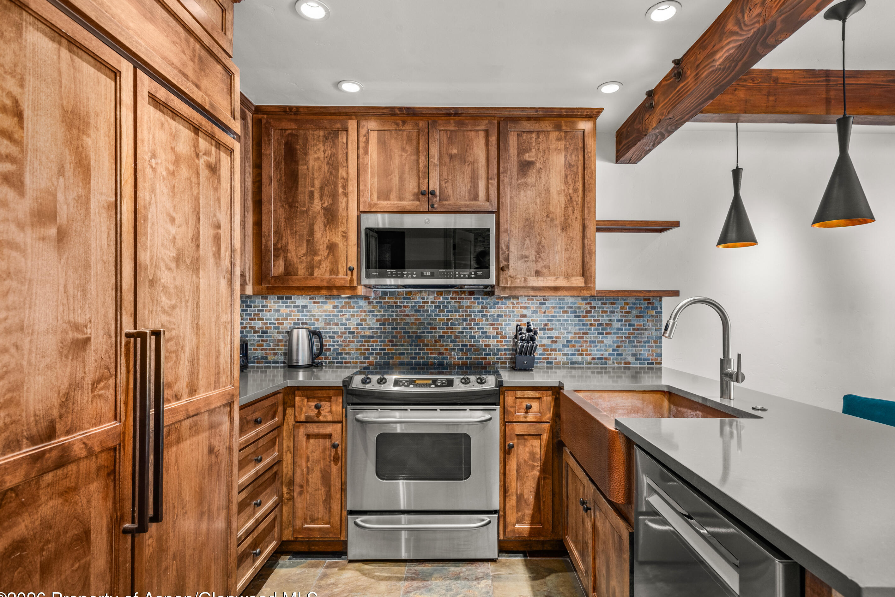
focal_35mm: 18
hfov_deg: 89.9
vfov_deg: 67.4
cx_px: 466
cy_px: 312
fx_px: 448
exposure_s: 1/1.25
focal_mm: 17
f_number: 10
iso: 400
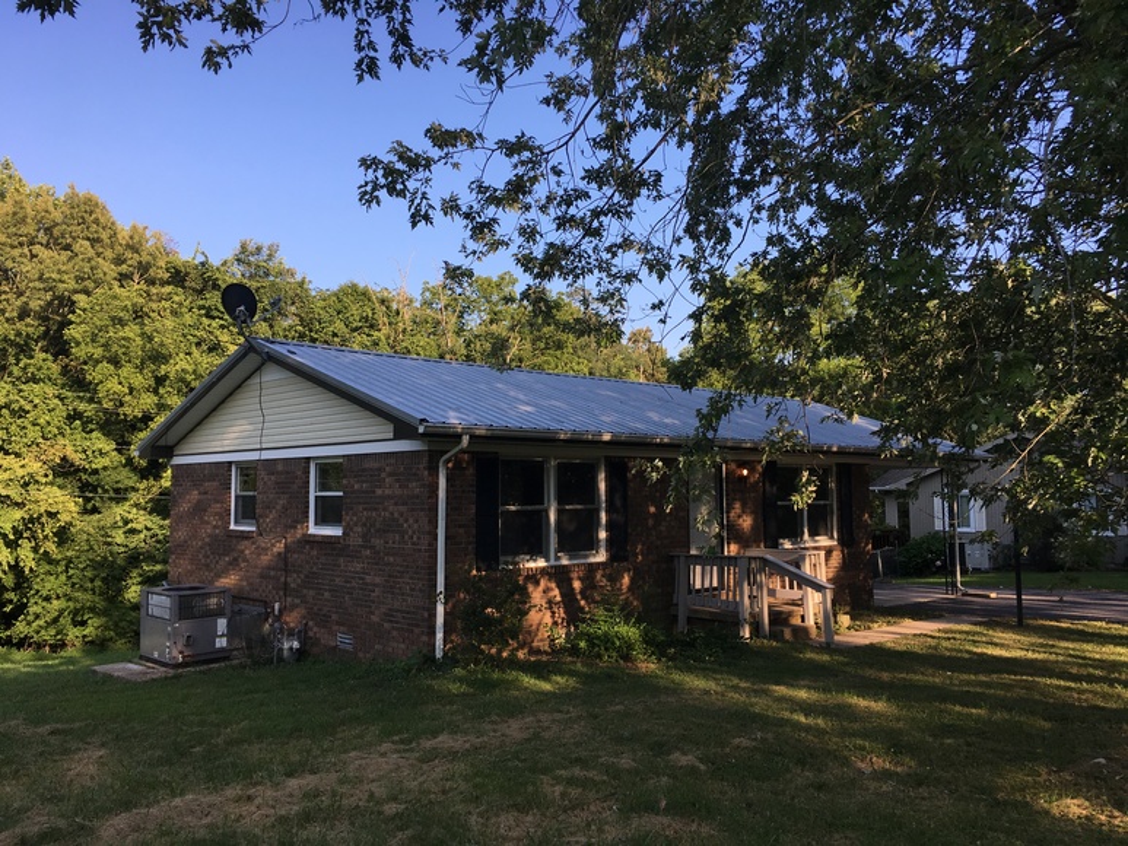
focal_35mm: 29
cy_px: 423
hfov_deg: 61.7
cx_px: 564
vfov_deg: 48.2
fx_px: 945
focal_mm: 4.15
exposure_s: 1/565
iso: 25
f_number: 2.2
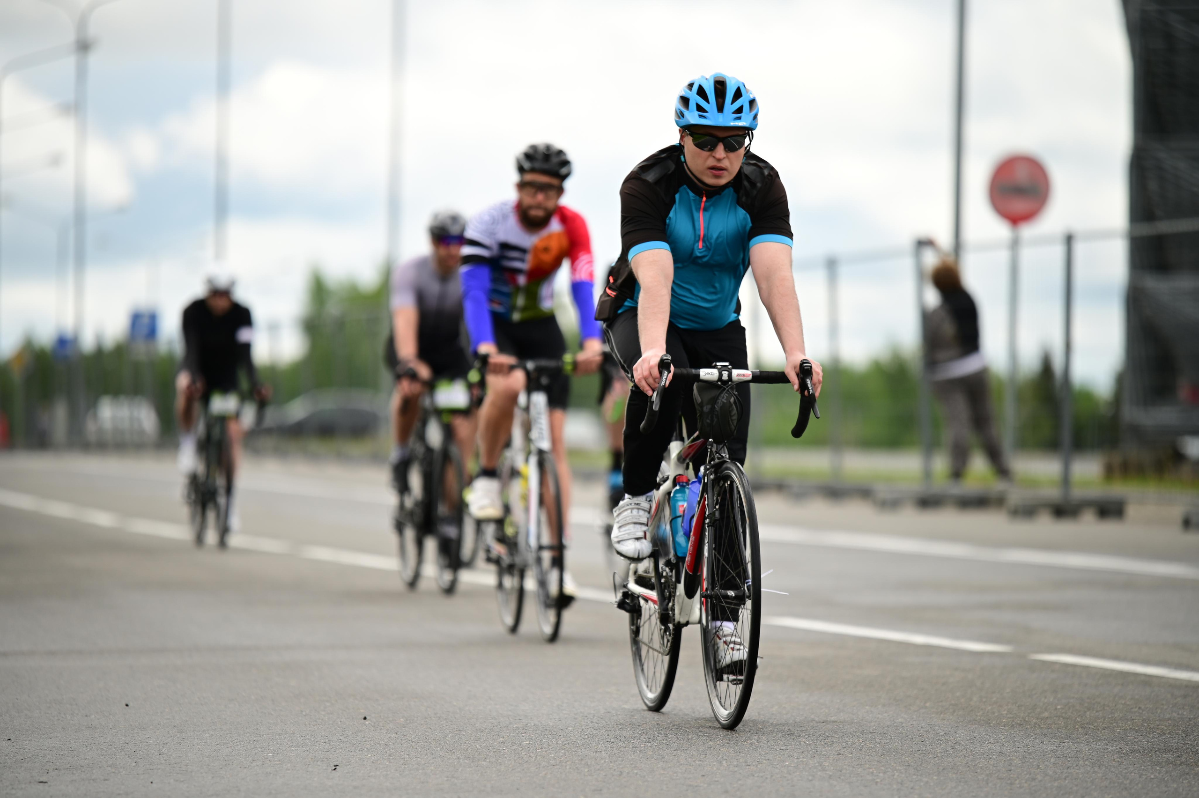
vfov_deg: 6.9
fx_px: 6657
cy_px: 399
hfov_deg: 10.3
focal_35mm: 200
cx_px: 600
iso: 200
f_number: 2.8
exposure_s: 1/1600
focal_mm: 200
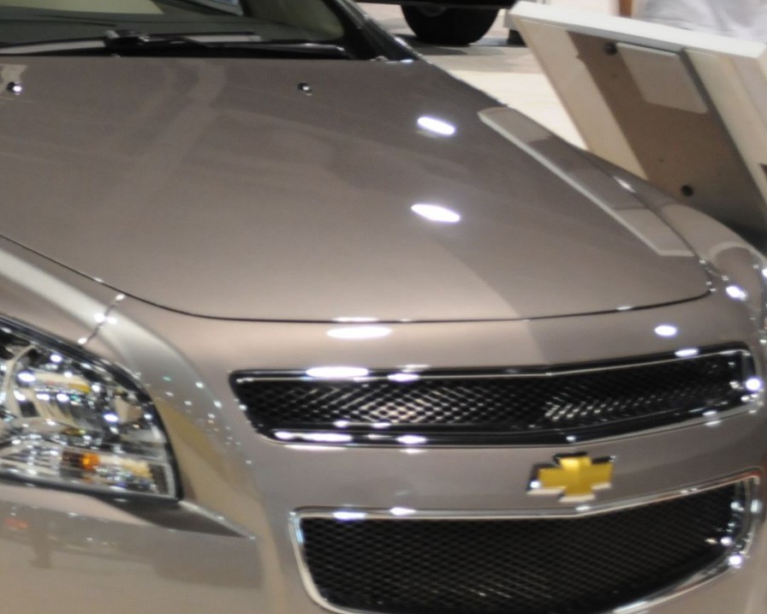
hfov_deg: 13.7
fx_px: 3117
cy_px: 203
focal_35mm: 137
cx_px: -95
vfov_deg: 11.2
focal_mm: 35
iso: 800
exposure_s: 1/25
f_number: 5
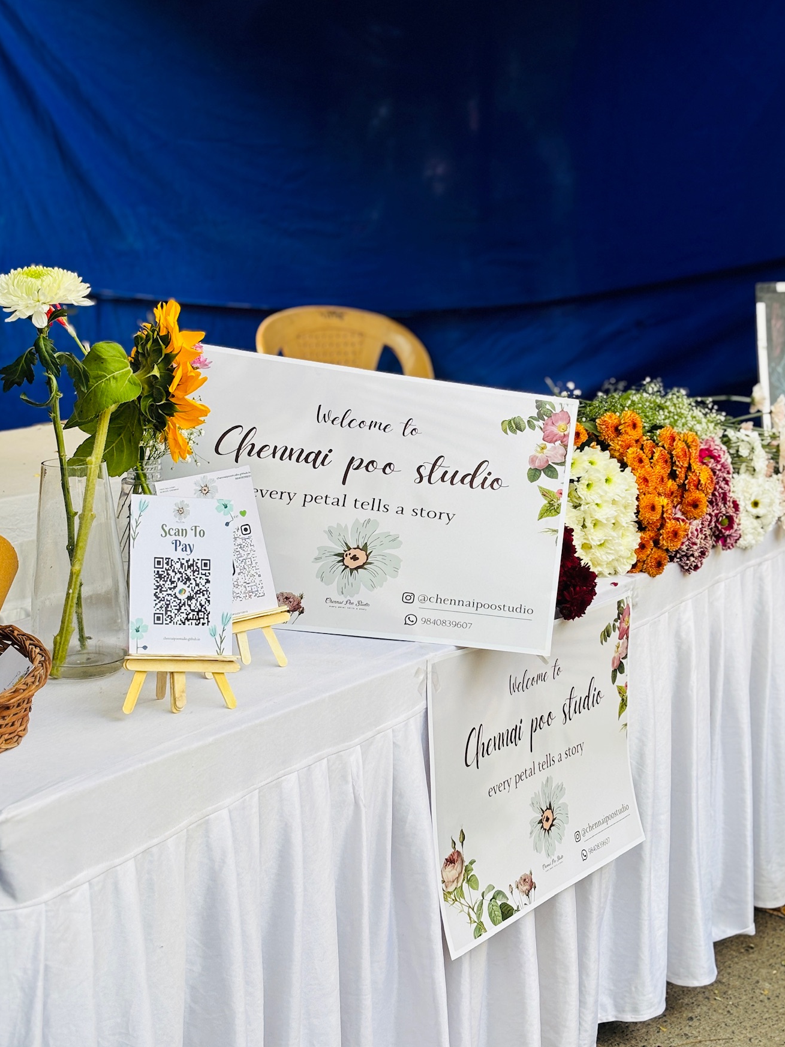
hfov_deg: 24.0
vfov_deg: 31.7
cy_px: 518
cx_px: 431
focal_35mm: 61
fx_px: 1845
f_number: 1.6
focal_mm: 5.96
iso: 40
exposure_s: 1/121
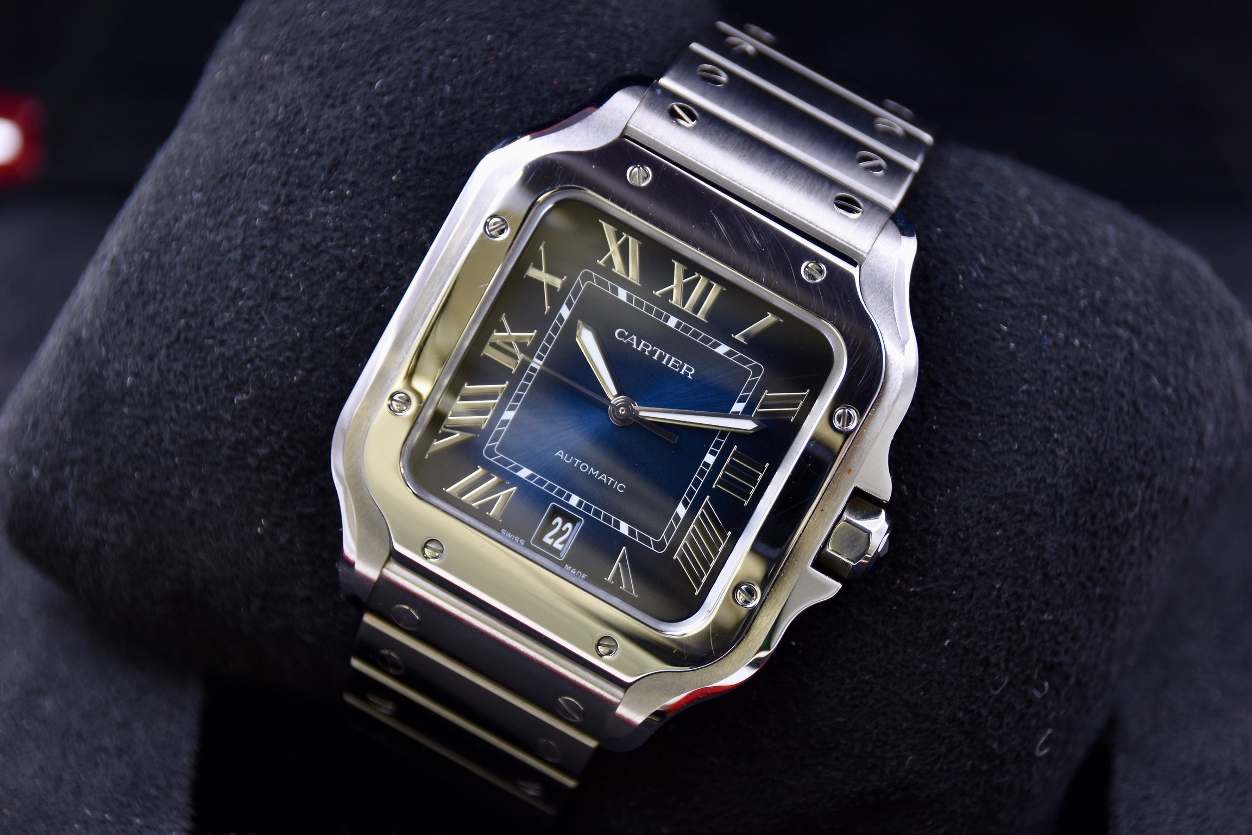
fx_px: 4695
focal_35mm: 135
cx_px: 626
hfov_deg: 15.2
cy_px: 418
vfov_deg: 10.2
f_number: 5.6
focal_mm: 90
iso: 125
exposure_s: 1/6
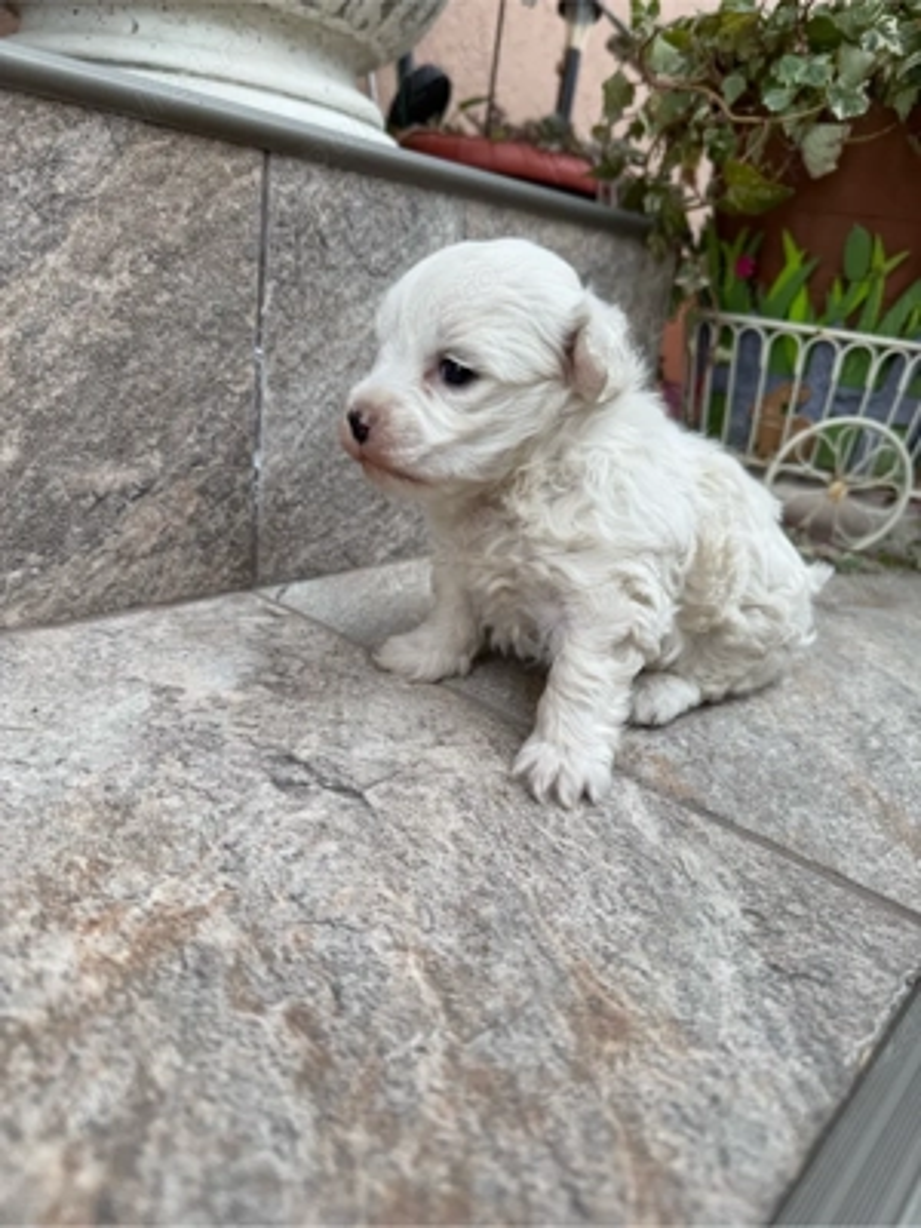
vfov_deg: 71.6
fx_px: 851
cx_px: 460
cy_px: 614
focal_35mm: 24
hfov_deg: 56.8
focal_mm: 6.76
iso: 80
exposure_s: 1/805
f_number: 1.78
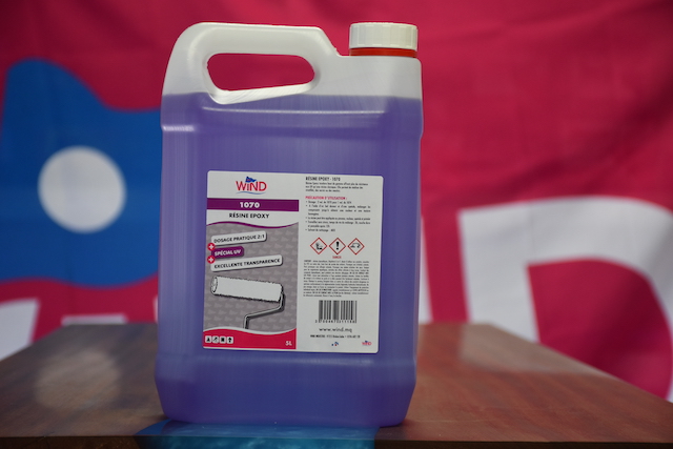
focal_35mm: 105
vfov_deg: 13.0
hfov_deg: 19.5
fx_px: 1963
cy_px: 224
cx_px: 336
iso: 720
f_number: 5
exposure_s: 1/60
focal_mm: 70
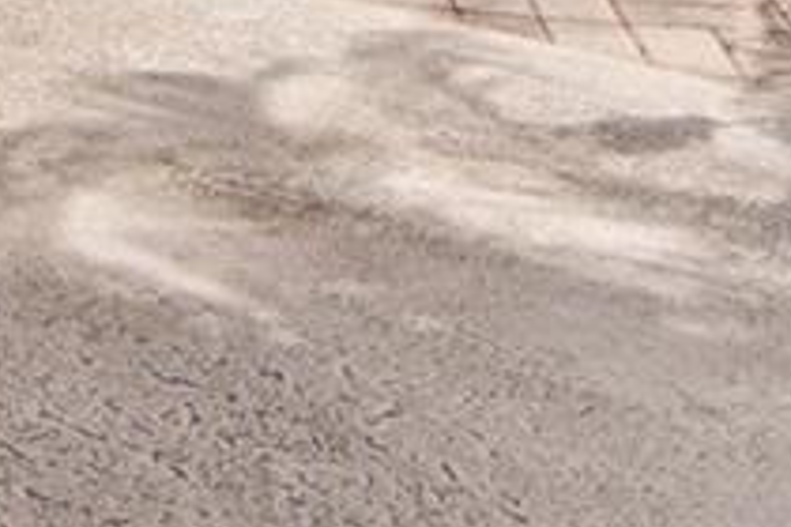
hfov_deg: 13.0
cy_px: -870
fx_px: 2680
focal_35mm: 122
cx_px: -1077
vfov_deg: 9.6
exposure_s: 1/60
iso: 200
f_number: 9
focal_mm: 16
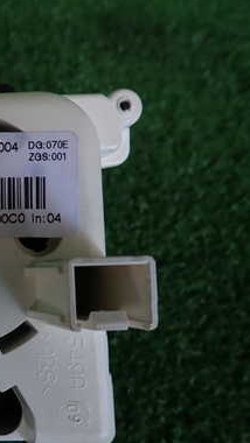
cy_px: 251
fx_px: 506
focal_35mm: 43
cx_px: -93
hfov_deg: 23.7
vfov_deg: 47.2
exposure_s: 1/80
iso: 100
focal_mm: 4.5
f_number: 2
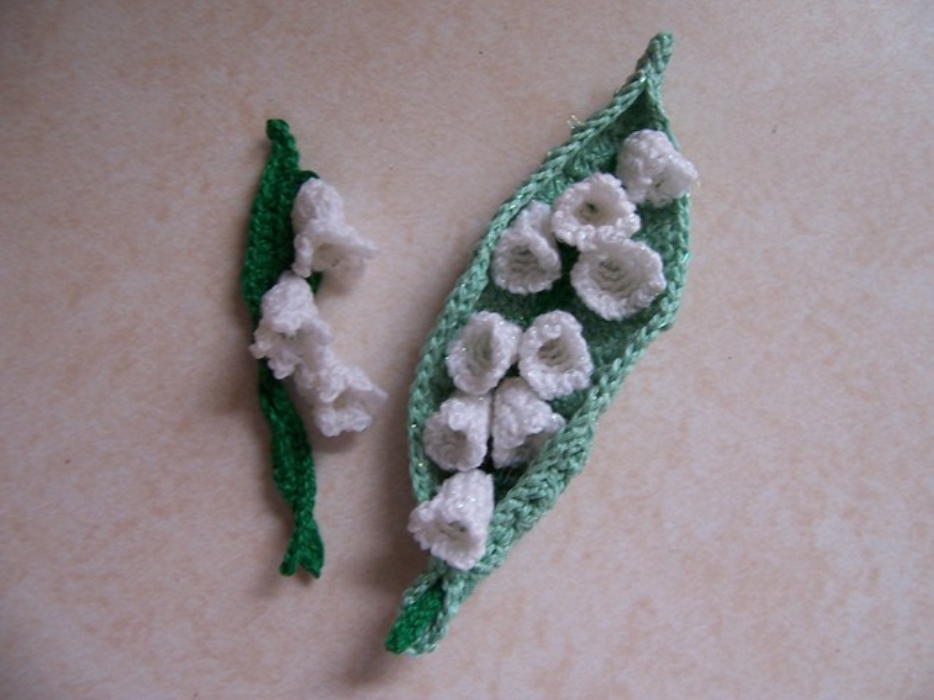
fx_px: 890
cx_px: 467
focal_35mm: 33
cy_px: 350
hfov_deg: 55.4
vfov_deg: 42.9
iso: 80
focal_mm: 5.5
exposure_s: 1/30
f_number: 3.4
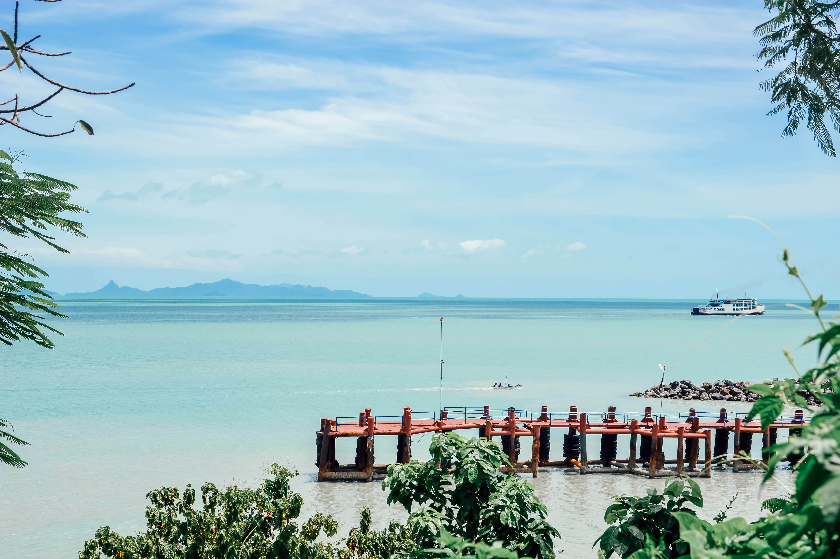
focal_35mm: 51
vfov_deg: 26.4
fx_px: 1189
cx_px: 420
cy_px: 280
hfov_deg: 38.9
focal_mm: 34
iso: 100
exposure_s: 1/320
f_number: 9
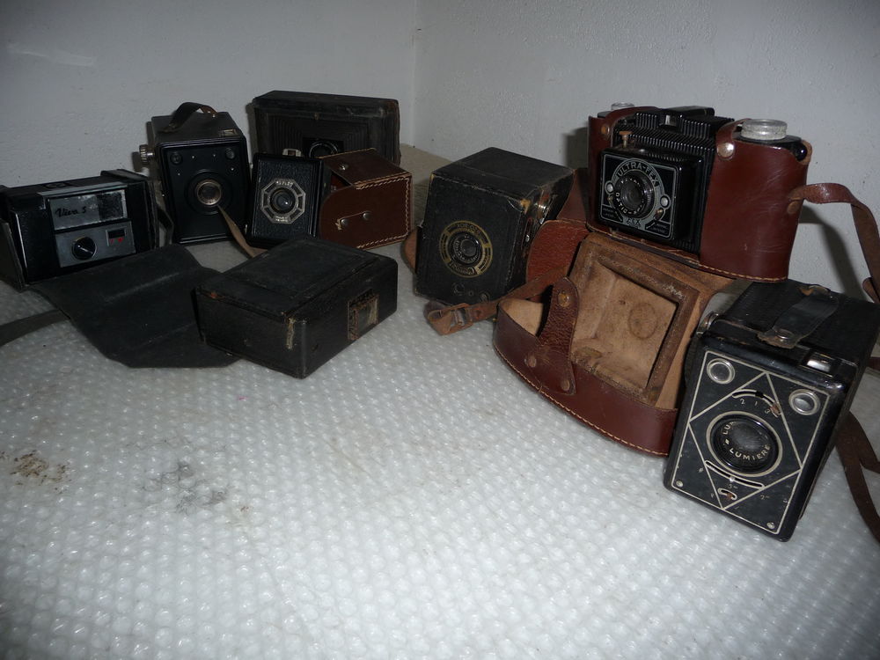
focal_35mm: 28
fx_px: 712
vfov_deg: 49.7
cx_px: 440
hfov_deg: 63.4
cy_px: 330
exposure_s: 1/30
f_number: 3.3
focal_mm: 4.7
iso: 100
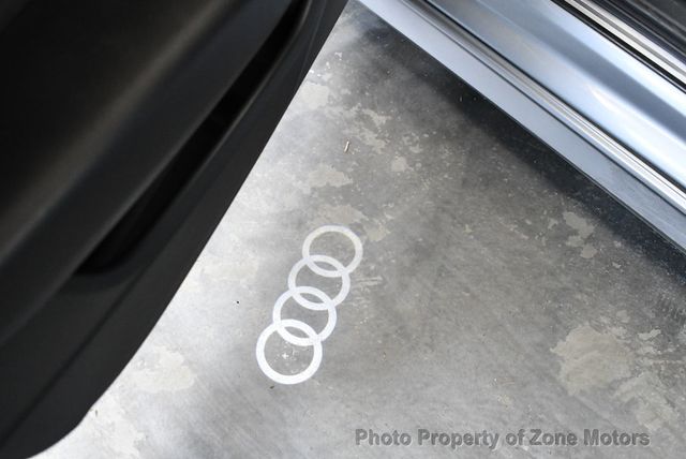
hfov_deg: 53.1
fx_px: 687
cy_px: 230
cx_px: 343
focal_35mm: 36
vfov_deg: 36.9
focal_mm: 18
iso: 2500
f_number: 3.5
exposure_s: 1/125
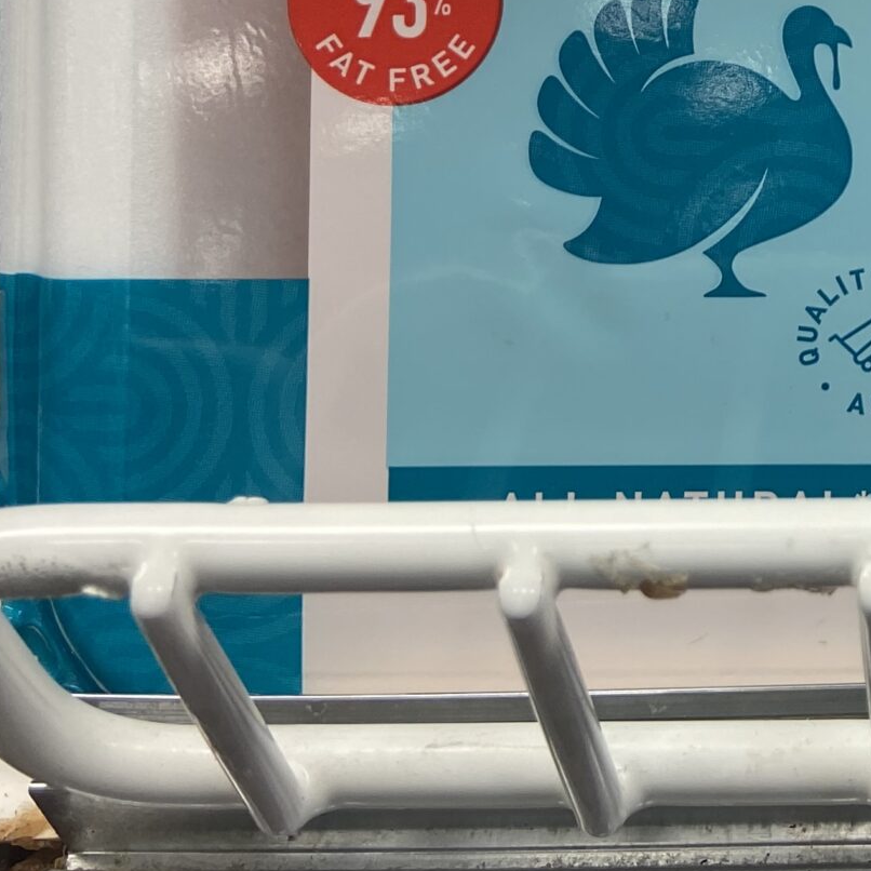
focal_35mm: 73
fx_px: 2078
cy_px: -118
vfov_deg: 22.2
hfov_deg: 21.3
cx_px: 1151
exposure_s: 1/120
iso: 80
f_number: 1.8
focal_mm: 4.25
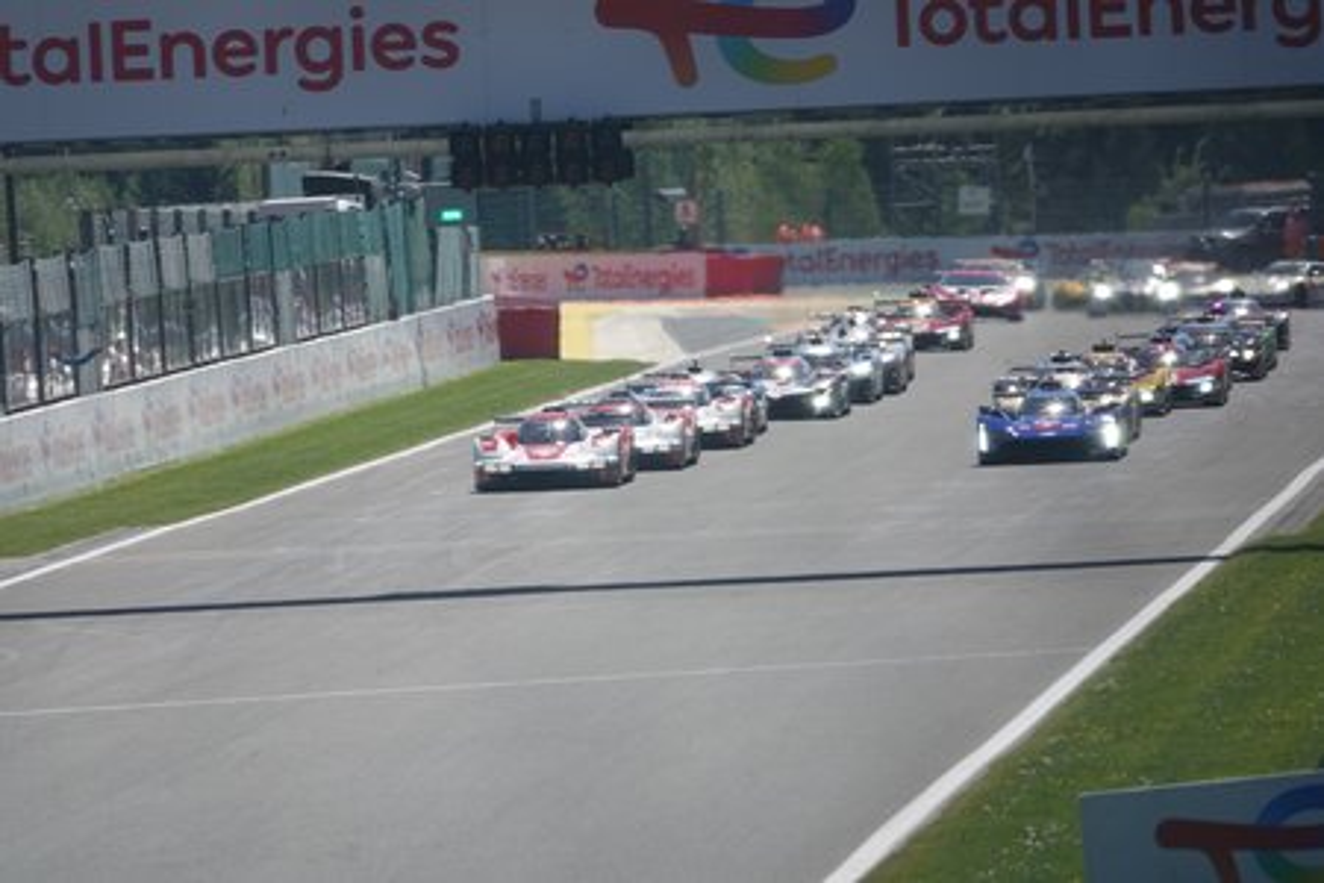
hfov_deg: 3.4
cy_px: 442
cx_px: 662
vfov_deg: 2.3
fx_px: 22028
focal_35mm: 599
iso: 125
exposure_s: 1/800
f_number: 4
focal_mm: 219.76
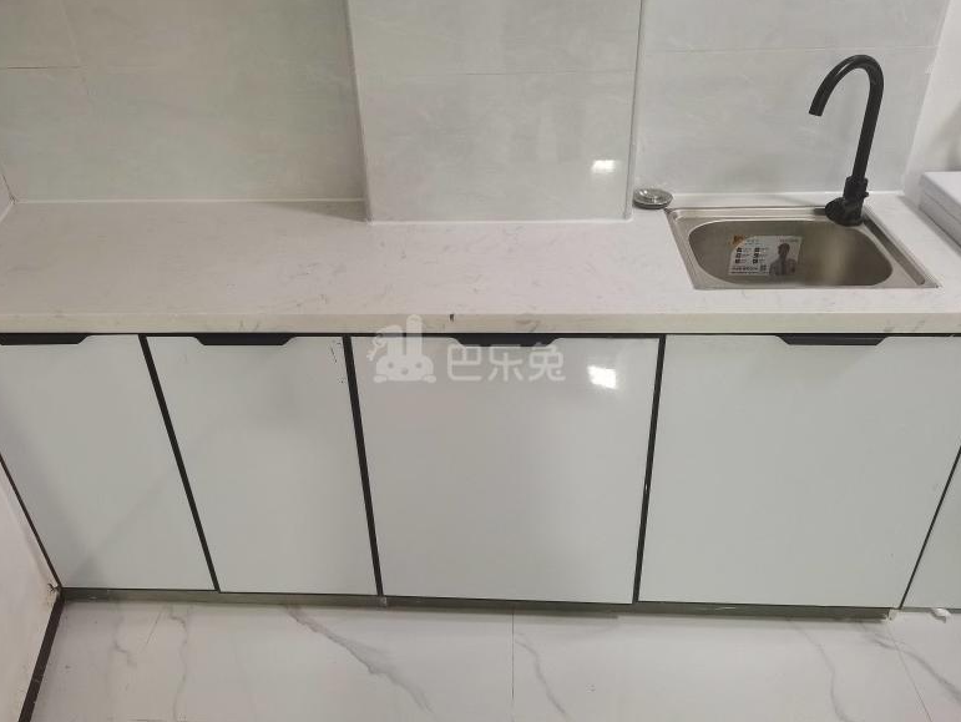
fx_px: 778
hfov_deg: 63.4
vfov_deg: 49.8
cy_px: 349
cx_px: 466
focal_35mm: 28
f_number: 1.9
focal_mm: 4.94
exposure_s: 1/30
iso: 500
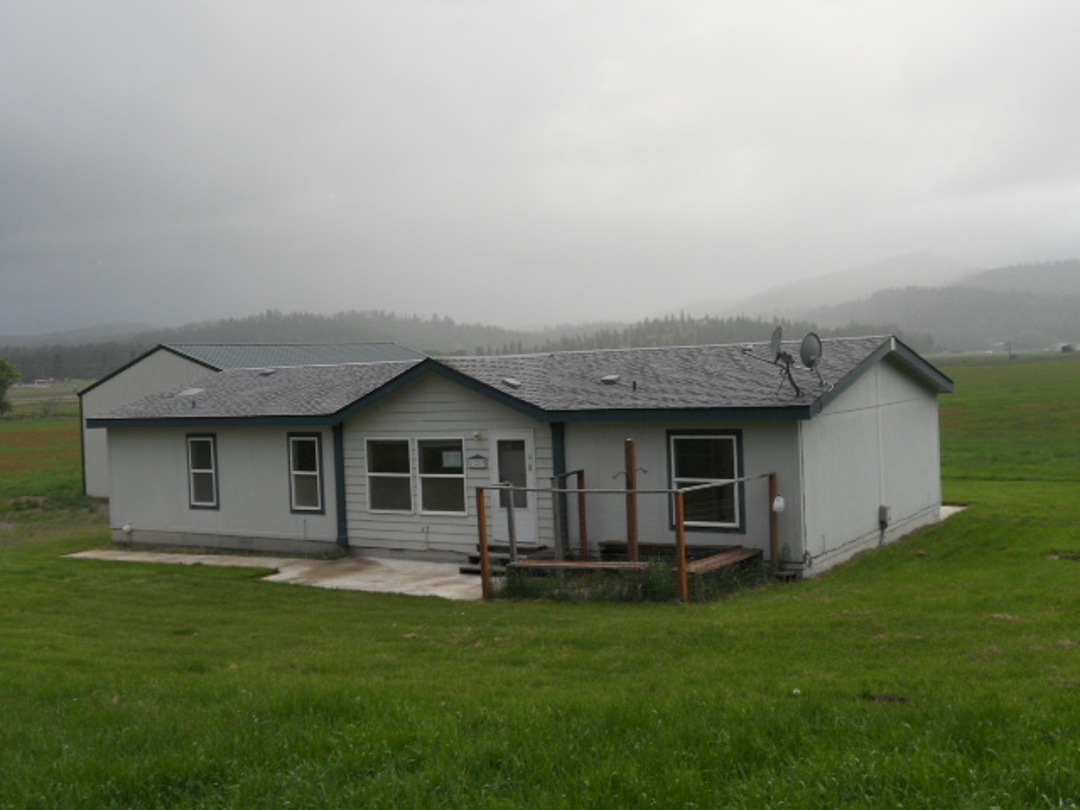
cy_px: 405
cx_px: 540
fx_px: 1186
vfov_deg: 37.7
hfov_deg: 49.0
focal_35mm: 38
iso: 80
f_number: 3.9
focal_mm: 6.9
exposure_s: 1/60
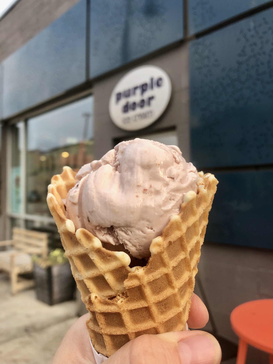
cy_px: 182
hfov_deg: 49.7
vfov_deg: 63.4
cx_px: 136
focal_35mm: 28
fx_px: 294
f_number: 1.8
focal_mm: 3.99
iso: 20
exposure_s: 1/467
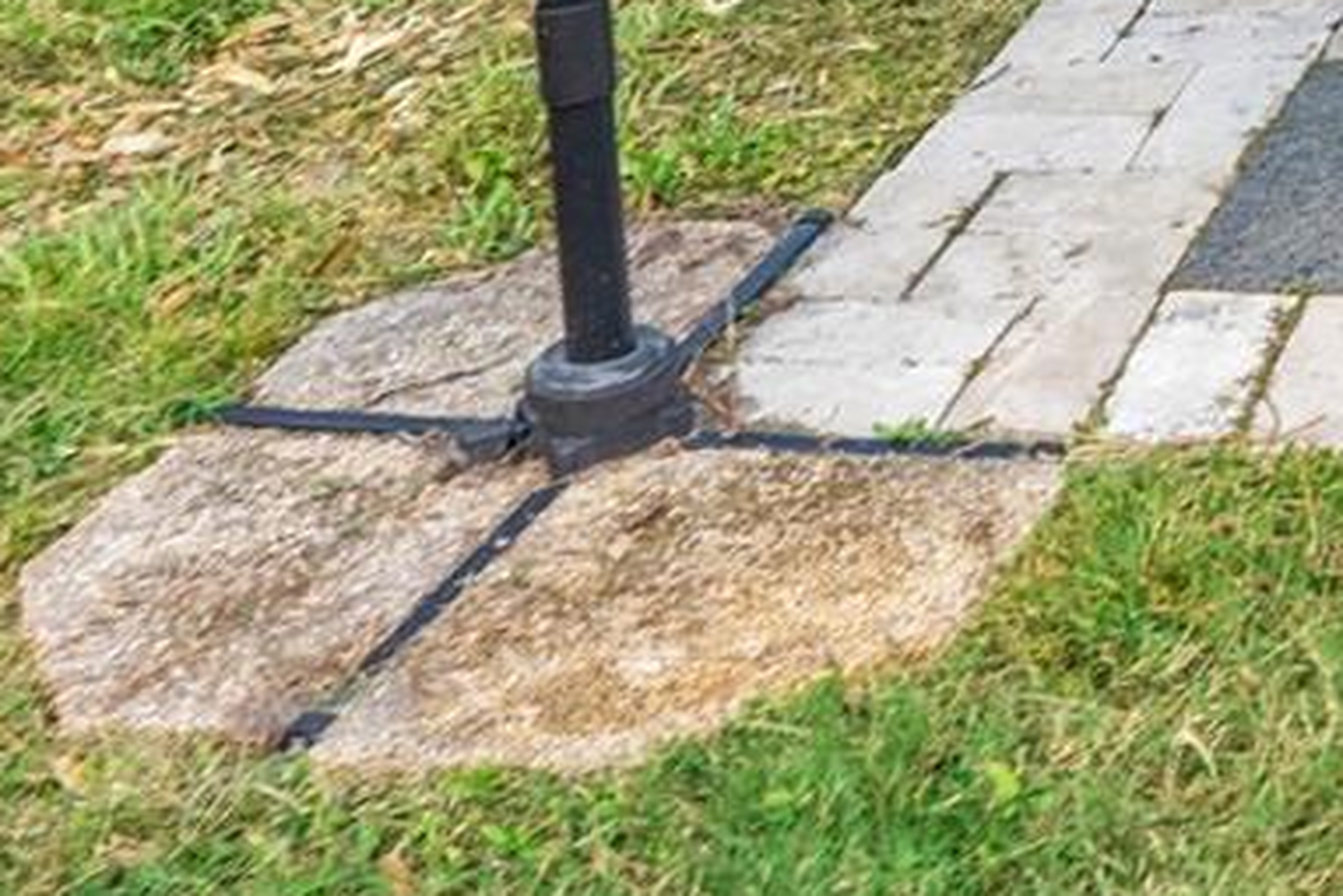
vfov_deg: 15.6
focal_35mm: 67
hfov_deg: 24.4
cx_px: 1941
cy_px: -956
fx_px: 2500
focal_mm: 16
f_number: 6.3
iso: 100
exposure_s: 1/100
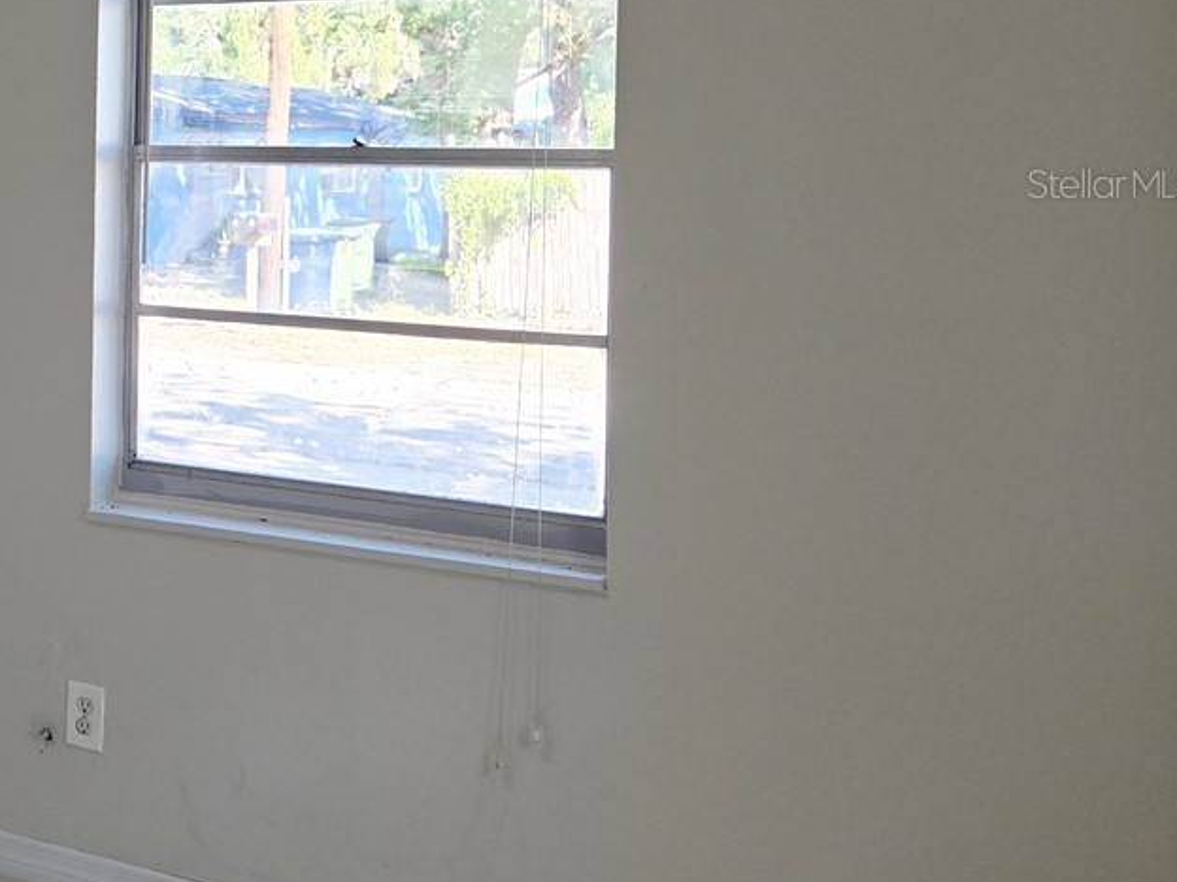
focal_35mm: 59
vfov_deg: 24.4
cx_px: -304
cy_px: 183
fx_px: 2006
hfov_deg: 27.8
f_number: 1.8
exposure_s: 1/120
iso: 40
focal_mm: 5.4
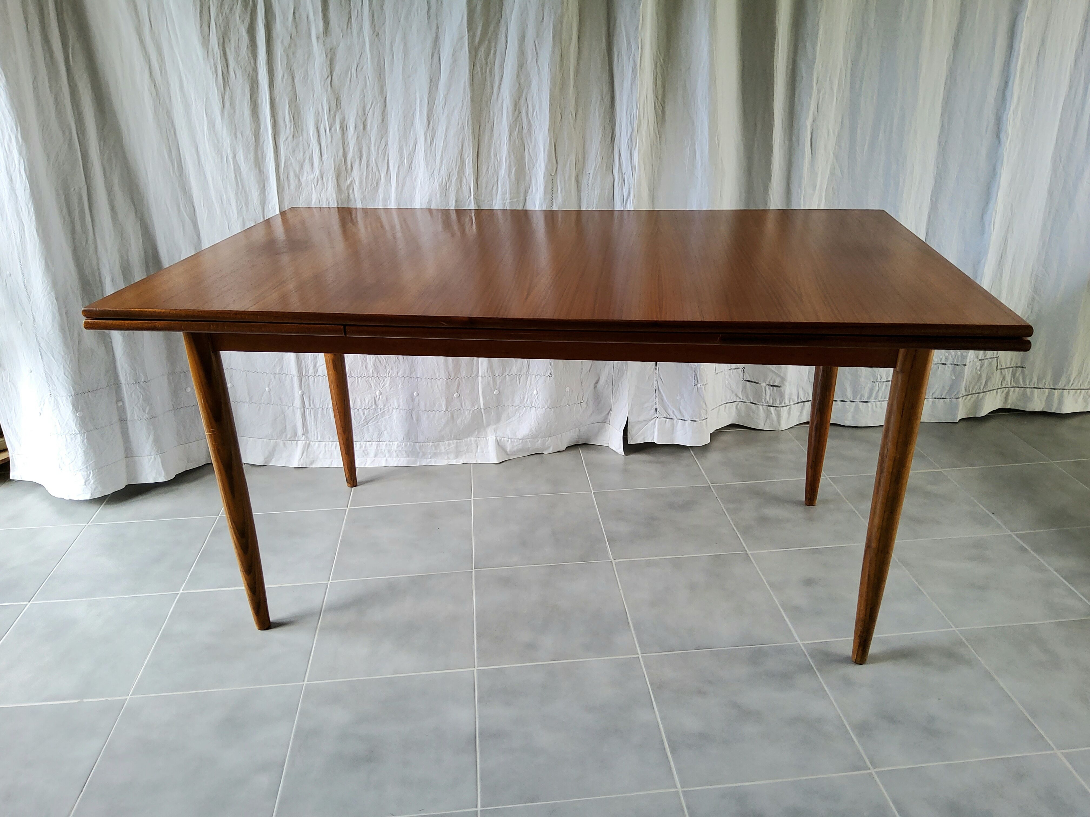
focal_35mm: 26
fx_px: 819
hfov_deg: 67.3
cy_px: 408
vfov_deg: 53.1
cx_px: 545
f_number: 2
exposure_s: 1/120
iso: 125
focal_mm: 3.08
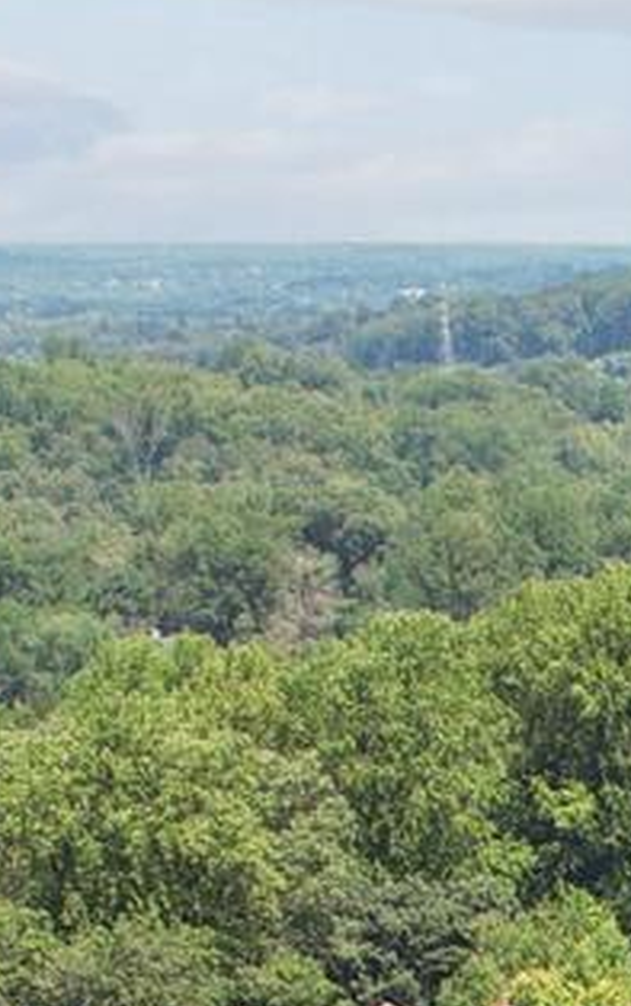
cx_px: 1445
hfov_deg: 8.3
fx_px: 4006
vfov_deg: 12.5
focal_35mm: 146
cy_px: 2058
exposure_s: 1/1250
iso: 110
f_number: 2.8
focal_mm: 8.38
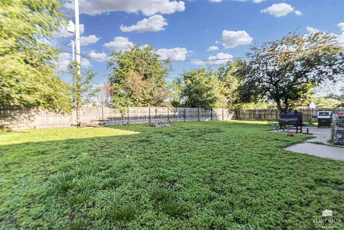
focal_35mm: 15
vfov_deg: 77.3
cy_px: 115
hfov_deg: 100.4
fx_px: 143
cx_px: 172
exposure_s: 1/200
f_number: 5.6
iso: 100
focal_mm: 10
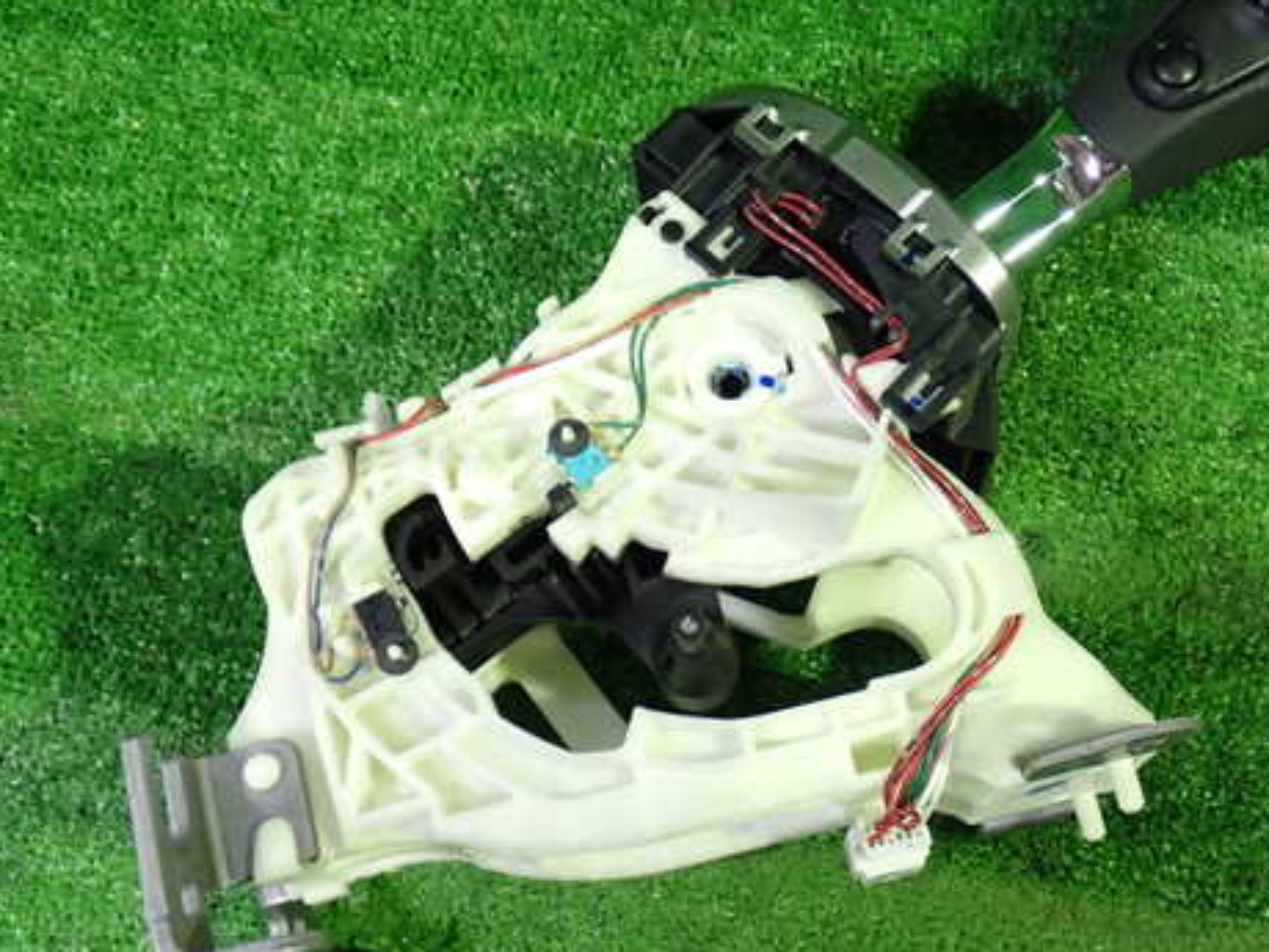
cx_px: 767
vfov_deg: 30.9
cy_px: 430
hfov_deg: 40.2
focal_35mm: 47
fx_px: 1723
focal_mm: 6.37
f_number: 2.5
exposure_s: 1/40
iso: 640
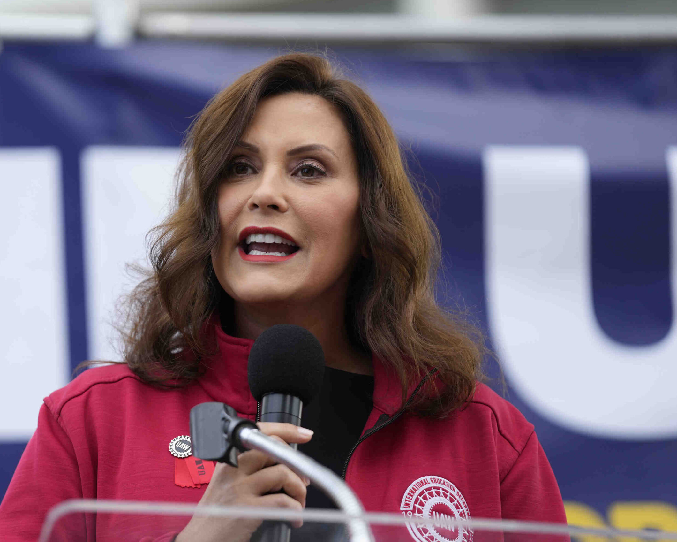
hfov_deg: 9.4
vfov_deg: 7.5
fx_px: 4108
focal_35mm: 205
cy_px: 271
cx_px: 283
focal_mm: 181
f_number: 2.8
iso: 400
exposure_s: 1/1000
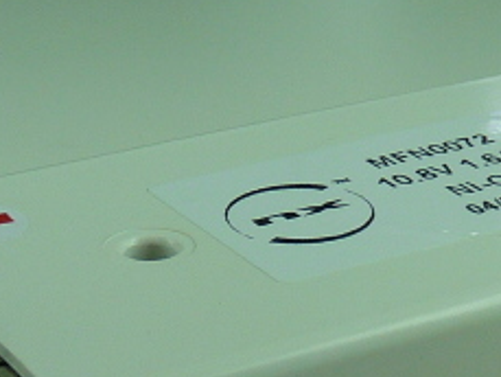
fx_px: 1984
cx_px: 374
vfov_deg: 10.7
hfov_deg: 14.3
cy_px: 425
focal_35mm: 137
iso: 100
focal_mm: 4.8
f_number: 3.2
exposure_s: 1/125
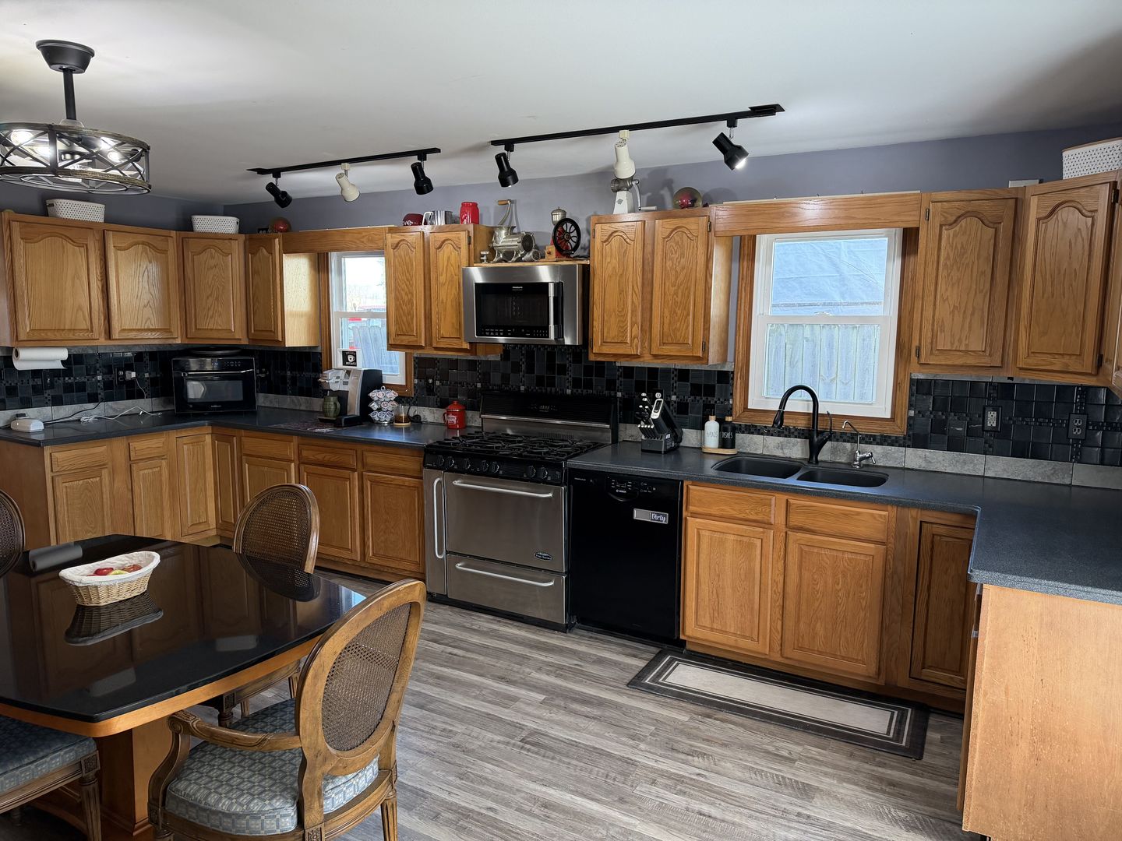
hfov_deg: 71.6
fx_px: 778
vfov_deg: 56.8
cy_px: 420
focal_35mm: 24
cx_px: 561
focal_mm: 6.76
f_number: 1.78
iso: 250
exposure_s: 1/120
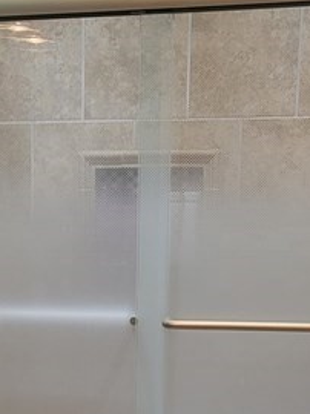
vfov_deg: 25.2
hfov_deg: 19.7
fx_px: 885
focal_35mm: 74
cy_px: 406
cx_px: 60
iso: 200
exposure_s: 1/60
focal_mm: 4.25
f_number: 1.8
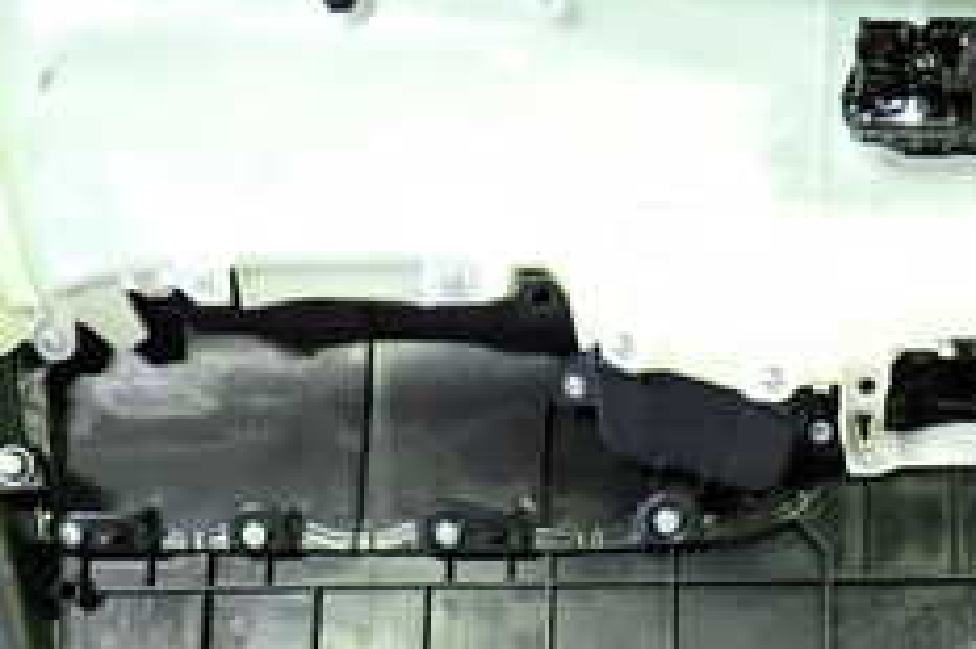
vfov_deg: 19.7
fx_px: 1815
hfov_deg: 29.2
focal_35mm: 67
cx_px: 821
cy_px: 657
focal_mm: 4.5
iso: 400
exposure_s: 1/30
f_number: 2
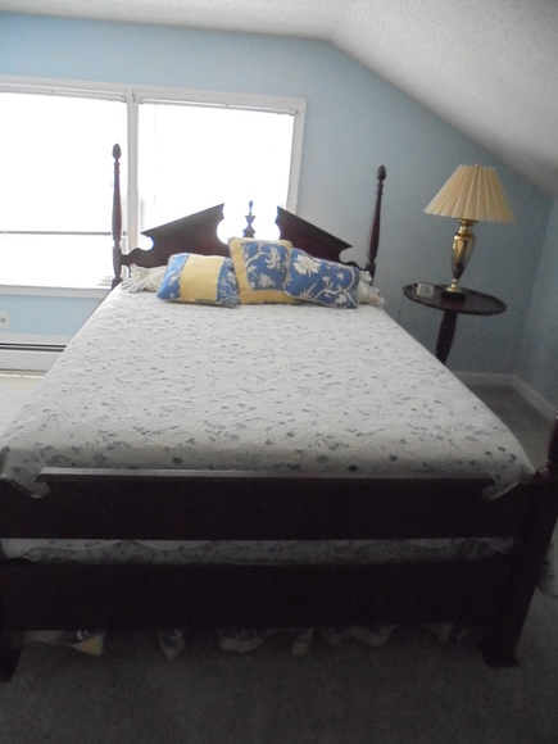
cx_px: 279
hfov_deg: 53.1
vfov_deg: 67.3
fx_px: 559
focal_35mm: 26
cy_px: 372
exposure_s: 1/60
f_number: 3.5
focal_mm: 4.6
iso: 800
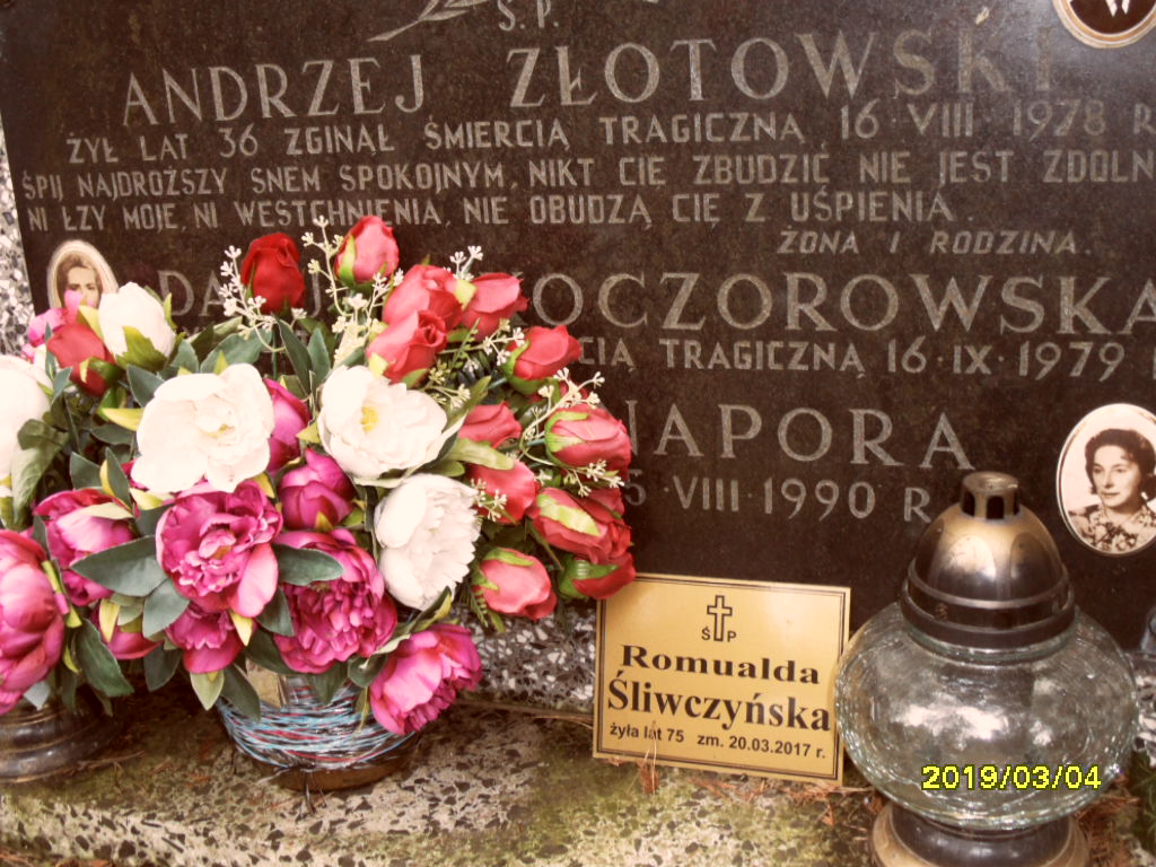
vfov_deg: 36.0
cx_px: 578
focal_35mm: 40
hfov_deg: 46.8
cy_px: 434
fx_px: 1336
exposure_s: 1/45
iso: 200
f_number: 3.6
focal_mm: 6.5
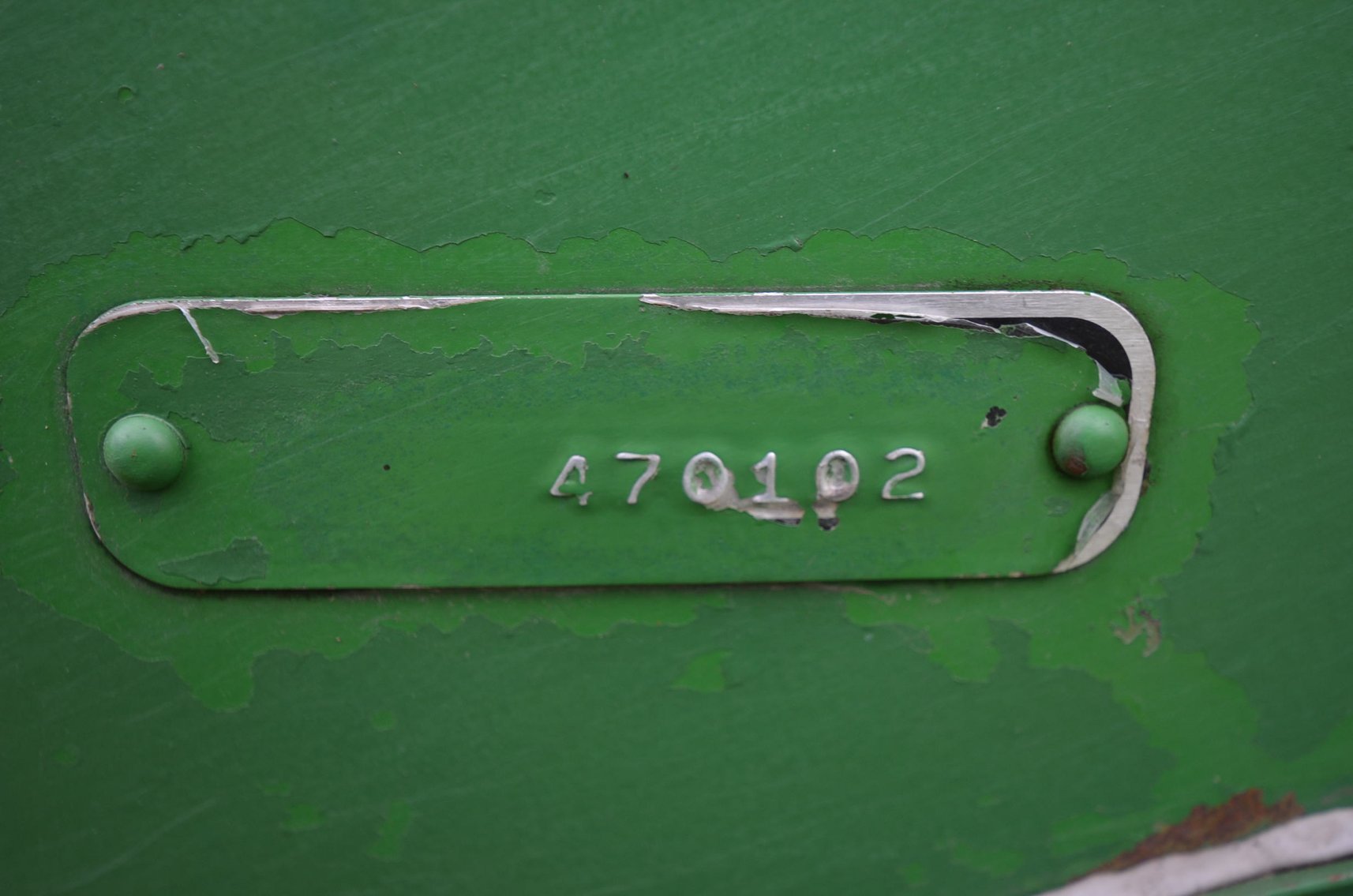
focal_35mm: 36
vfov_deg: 36.7
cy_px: 448
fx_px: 1350
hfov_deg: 53.2
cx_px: 676
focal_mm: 24
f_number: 5.6
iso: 250
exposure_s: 1/125
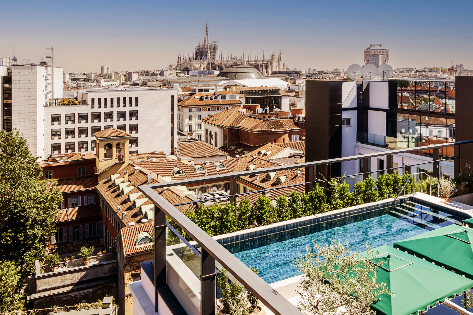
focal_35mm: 22
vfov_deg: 57.2
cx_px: 236
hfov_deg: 78.6
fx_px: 289
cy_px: 158
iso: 100
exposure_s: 1/1600
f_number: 2.8
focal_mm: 8.38
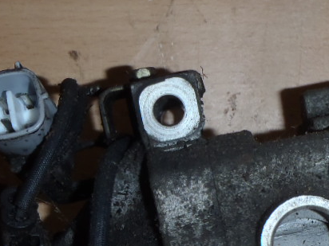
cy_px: 327
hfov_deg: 22.4
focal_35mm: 87
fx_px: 827
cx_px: 218
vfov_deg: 16.0
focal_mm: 5
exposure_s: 1/30
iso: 100
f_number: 11
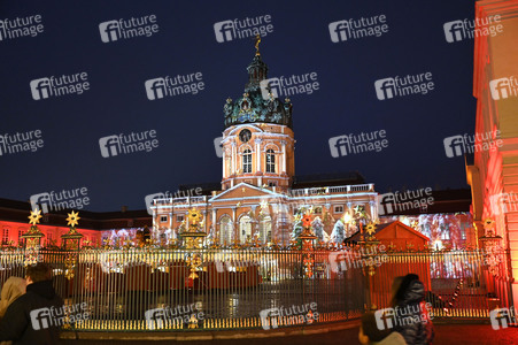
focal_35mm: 34
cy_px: 172
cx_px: 259
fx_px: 489
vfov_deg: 38.8
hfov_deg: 55.8
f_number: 2.8
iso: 4000
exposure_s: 1/60
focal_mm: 34
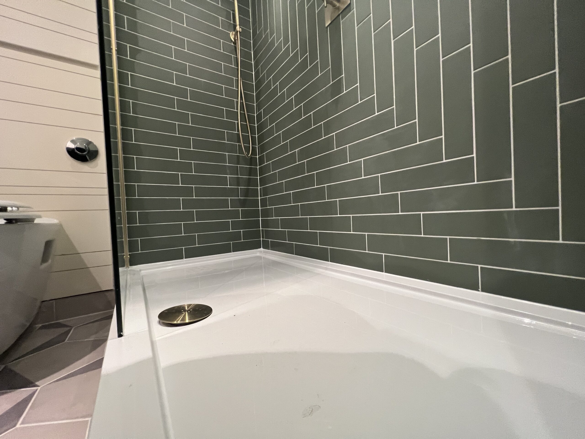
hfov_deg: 106.2
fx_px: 220
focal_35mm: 13
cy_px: 220
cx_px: 292
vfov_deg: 89.9
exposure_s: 1/50
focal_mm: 1.57
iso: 320
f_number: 1.8
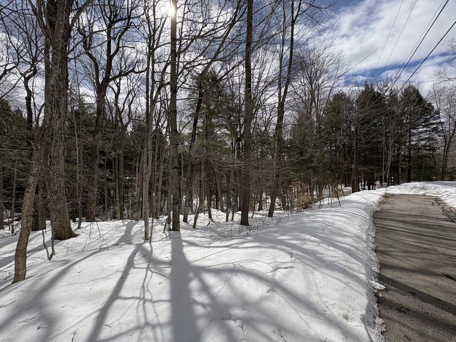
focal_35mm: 14
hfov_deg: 102.1
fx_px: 184
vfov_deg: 85.7
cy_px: 171
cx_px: 228
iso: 40
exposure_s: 1/2500
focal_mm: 2.22
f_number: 2.2
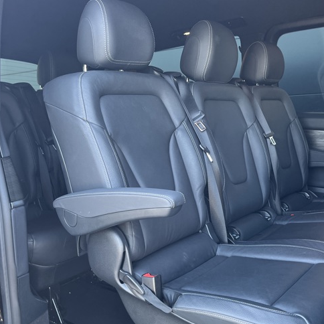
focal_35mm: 38
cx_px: 179
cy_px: 190
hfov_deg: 43.8
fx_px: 402
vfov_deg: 43.7
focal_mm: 5.1
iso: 125
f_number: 1.6
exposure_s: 1/101
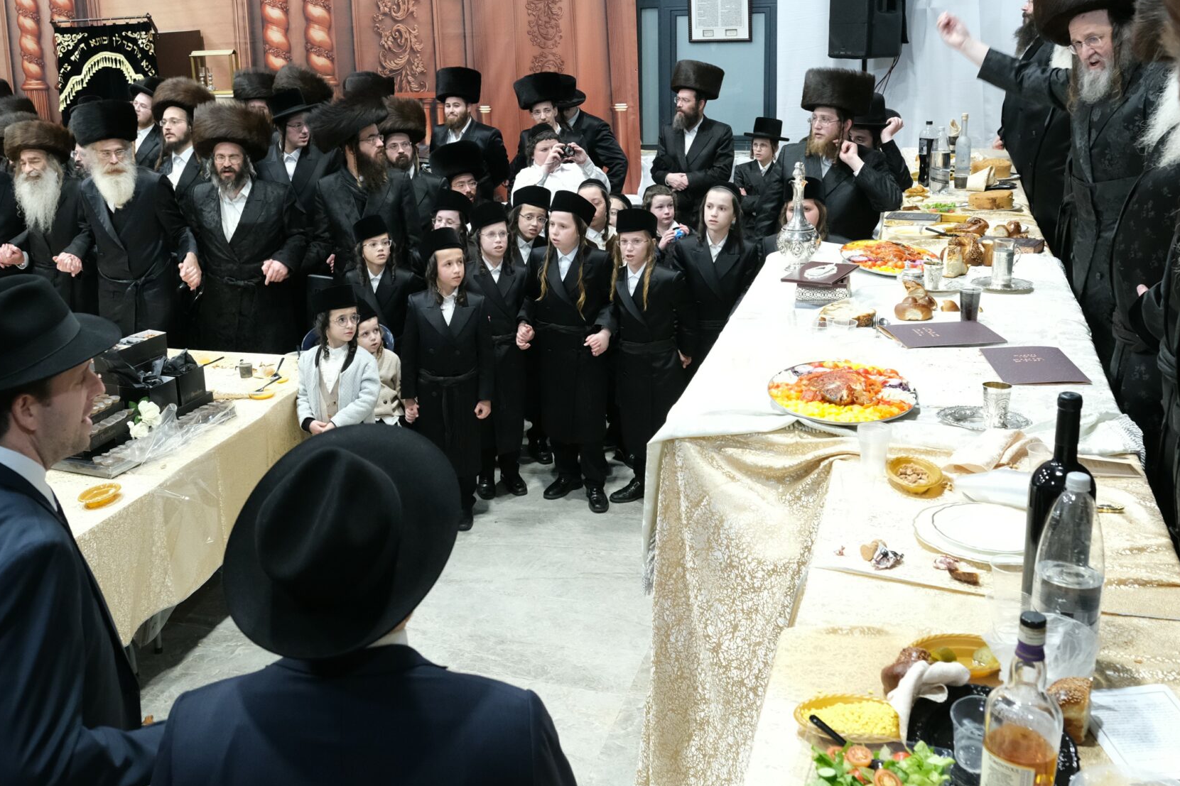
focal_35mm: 37
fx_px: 1213
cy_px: 282
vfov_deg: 35.7
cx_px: 482
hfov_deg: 51.6
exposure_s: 1/160
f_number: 4
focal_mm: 16
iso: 2500
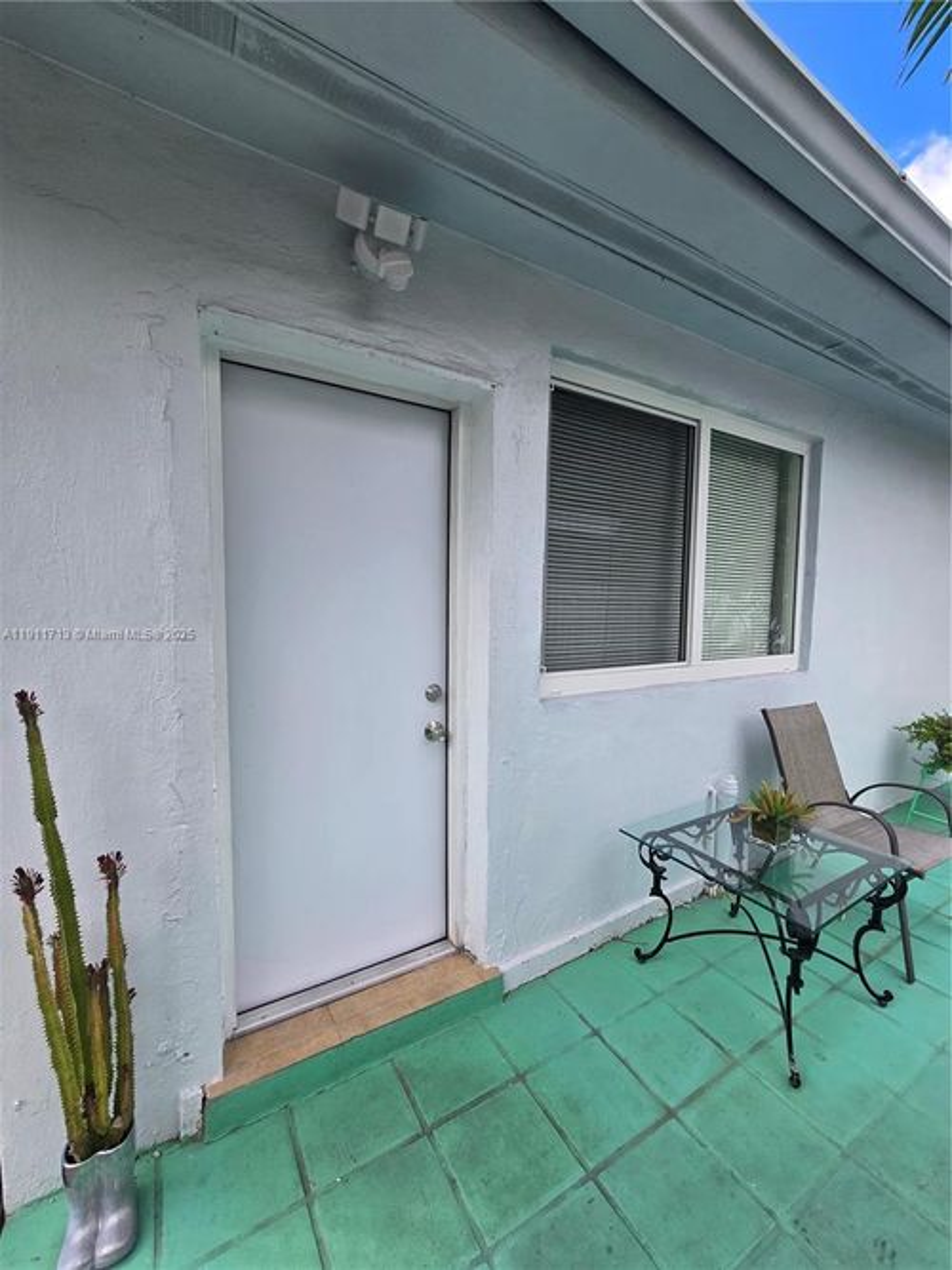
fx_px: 477
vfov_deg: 106.2
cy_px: 635
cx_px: 476
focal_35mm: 13
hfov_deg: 89.9
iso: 125
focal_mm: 2.2
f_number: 2.2
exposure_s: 1/2000
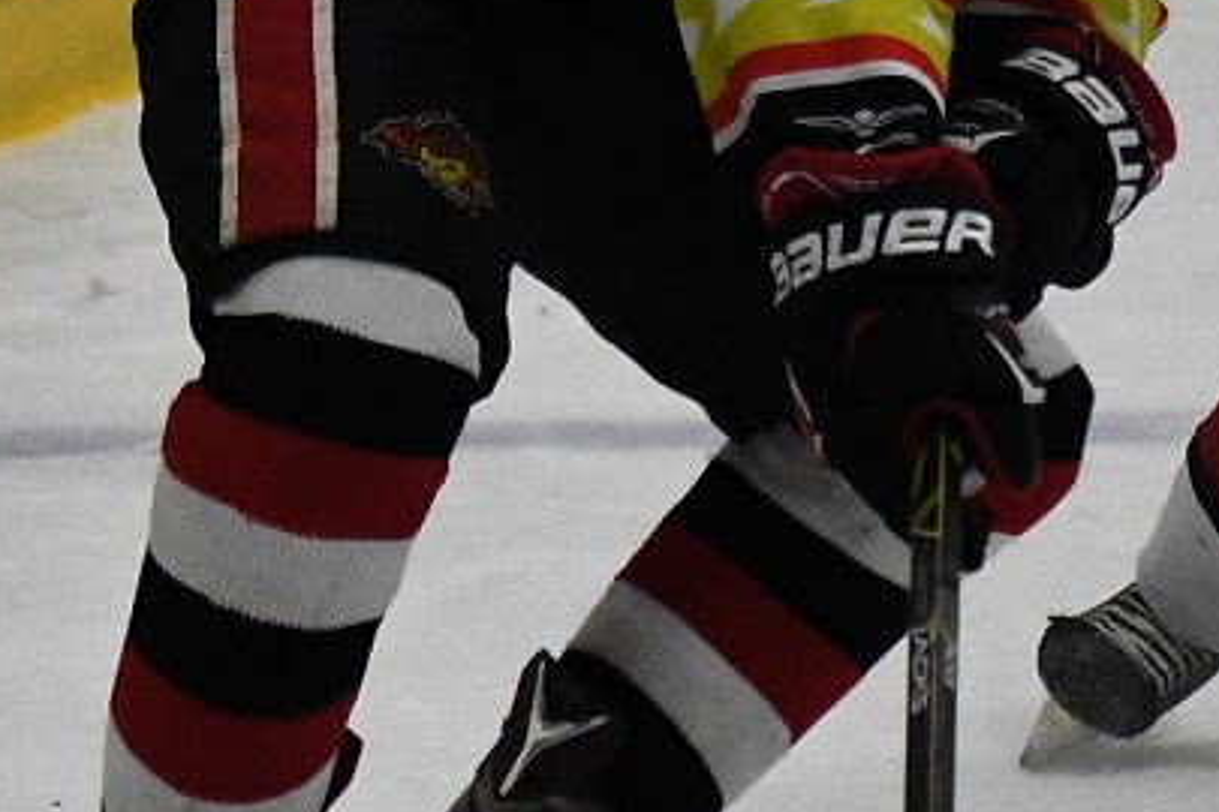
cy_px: 364
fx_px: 10530
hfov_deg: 6.6
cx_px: 1720
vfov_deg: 4.4
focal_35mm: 311
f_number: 2.8
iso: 2800
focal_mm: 70
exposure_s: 1/1000
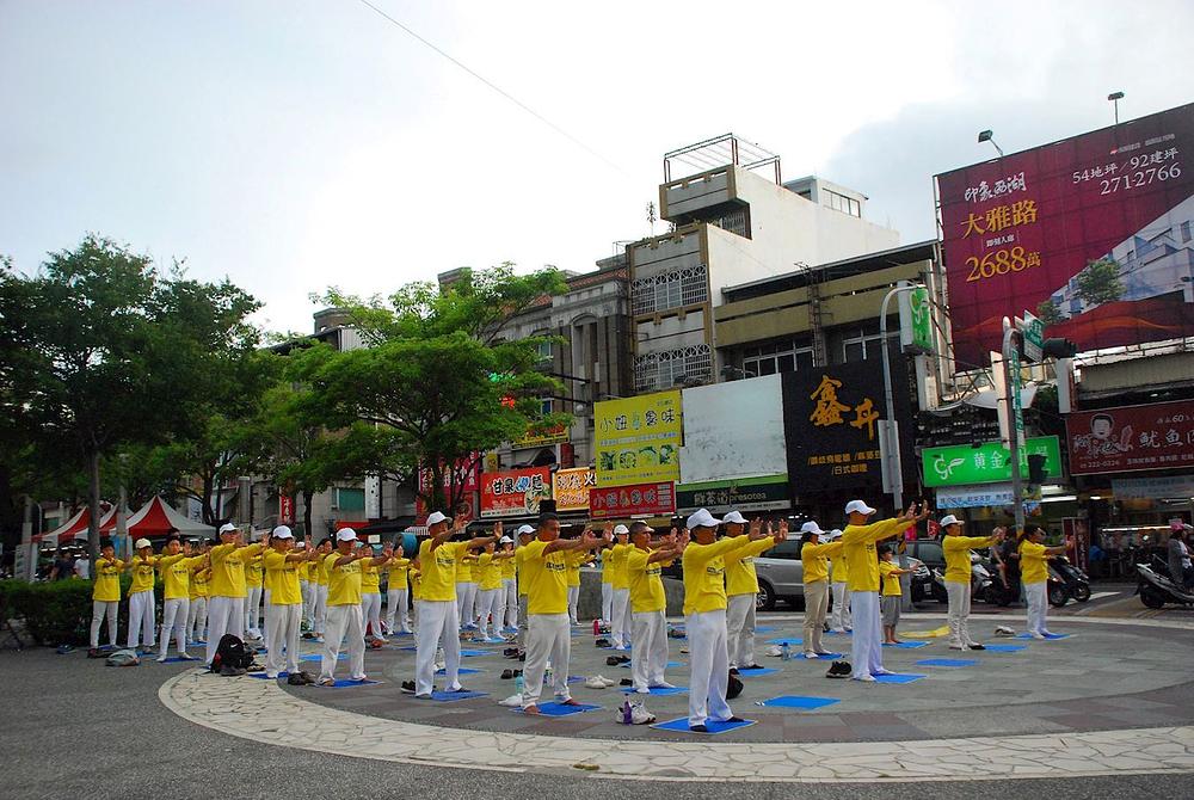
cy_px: 400
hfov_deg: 61.9
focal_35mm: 30
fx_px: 996
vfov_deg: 43.7
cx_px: 597
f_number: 3.8
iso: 1250
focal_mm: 20
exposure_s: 1/1000
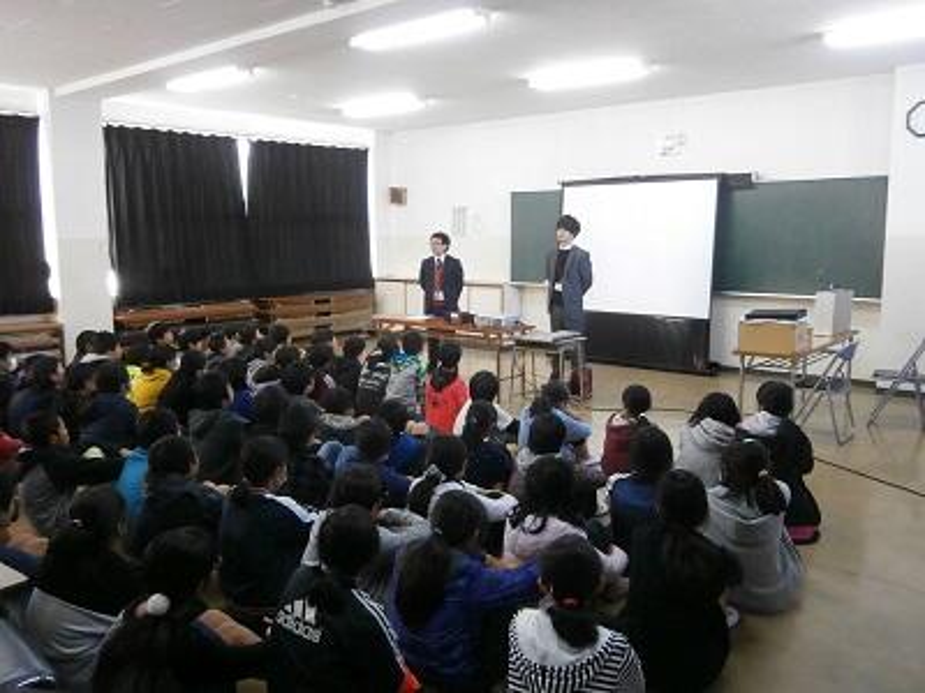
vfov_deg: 45.4
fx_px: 828
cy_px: 346
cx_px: 462
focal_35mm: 31
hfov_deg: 58.4
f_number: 2.9
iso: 200
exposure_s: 1/30
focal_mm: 5.5
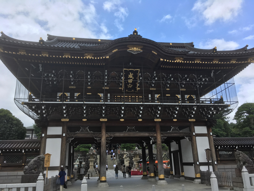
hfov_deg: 61.7
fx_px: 213
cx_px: 127
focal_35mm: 29
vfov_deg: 48.2
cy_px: 96
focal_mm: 4.15
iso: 25
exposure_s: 1/1012
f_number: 2.2
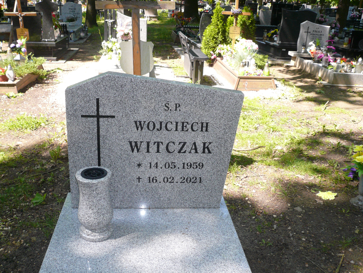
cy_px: 136
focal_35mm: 35
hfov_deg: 52.6
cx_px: 182
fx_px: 367
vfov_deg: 40.7
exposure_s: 1/200
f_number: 3
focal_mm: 5.7
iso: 100
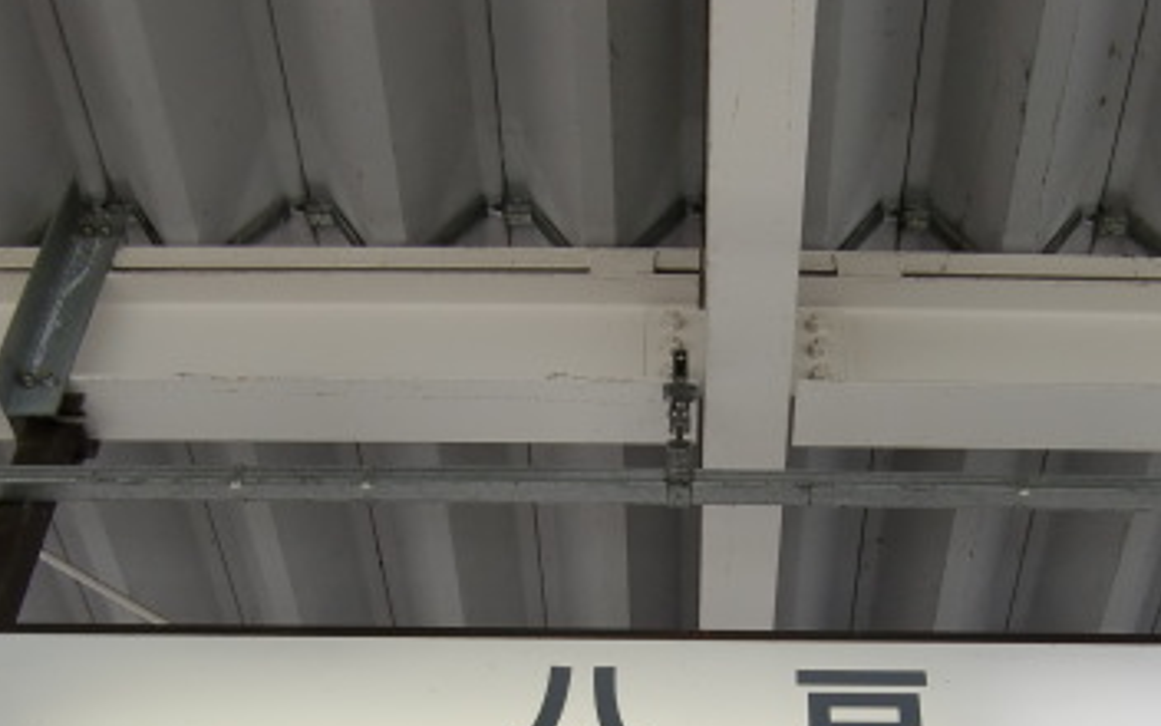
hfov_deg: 37.3
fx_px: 1709
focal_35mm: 54
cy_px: 719
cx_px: 712
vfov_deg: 23.0
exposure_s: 1/200
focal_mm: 4.9
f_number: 2.6
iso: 64
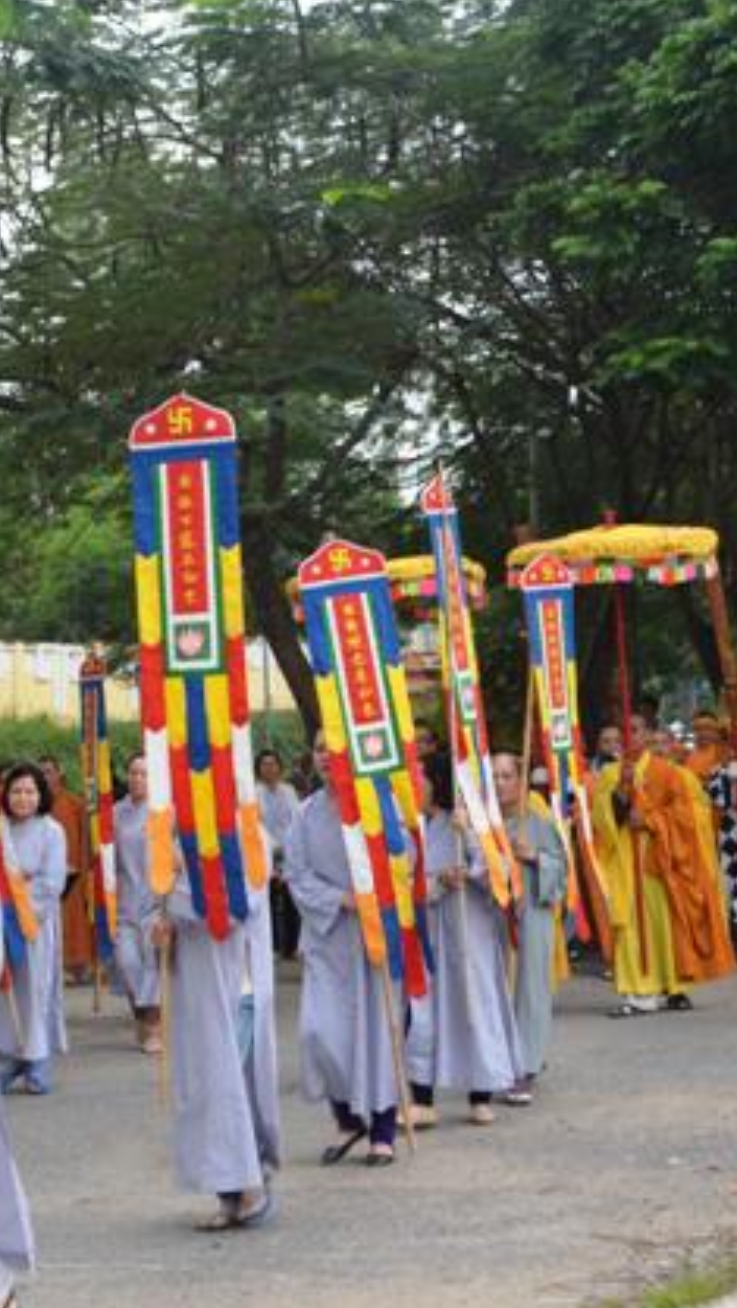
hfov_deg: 15.7
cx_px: 241
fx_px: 2671
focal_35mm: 77
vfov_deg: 27.5
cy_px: 656
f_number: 9.5
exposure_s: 1/60
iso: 250
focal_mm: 32
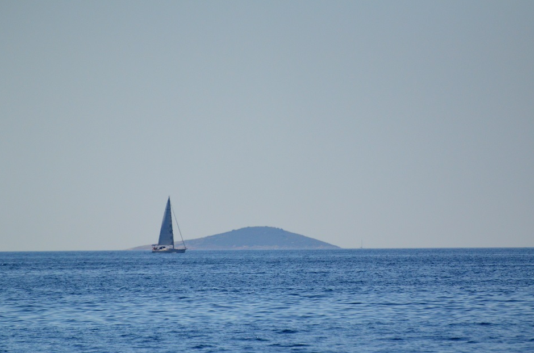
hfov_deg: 4.3
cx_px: 264
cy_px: 184
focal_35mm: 478
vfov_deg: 2.9
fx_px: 7074
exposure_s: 1/8000
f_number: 5.6
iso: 1000
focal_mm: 300
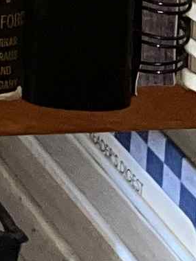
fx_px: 2084
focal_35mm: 276
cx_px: -728
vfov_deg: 6.4
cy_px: -595
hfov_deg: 4.7
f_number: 1.6
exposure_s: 1/30
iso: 64
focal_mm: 5.1
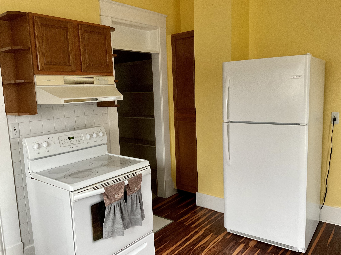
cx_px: 170
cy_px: 128
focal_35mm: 29
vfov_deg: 48.2
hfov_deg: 61.7
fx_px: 286
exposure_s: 1/60
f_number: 1.8
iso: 250
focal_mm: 3
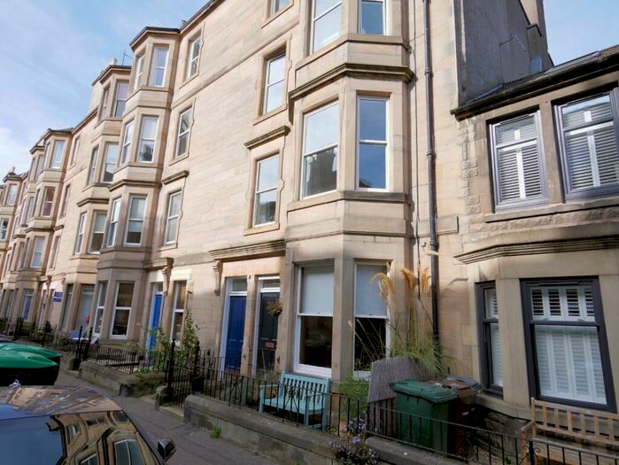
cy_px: 232
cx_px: 310
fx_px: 358
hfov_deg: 81.7
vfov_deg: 66.0
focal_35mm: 20
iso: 200
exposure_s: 1/250
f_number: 6.3
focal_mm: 10
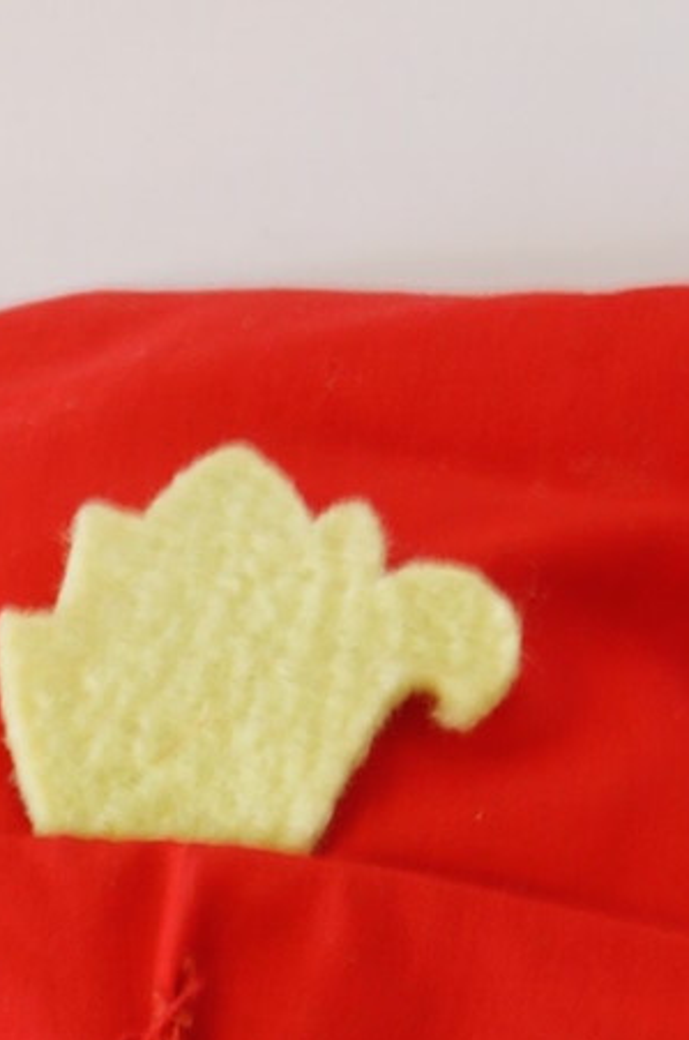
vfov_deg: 8.0
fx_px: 7041
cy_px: 2124
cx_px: 30
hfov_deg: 5.6
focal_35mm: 244
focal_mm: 35
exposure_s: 1/8
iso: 100
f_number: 4.5
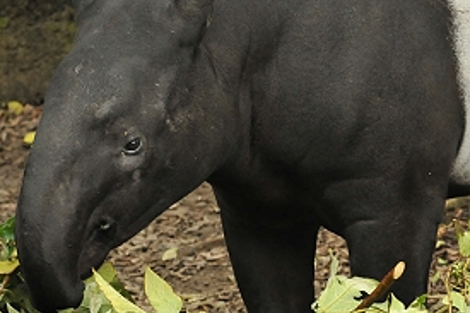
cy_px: 192
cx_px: 414
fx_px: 6616
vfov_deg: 2.7
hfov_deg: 4.1
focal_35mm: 507
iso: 800
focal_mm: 155
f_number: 6.3
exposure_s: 1/125
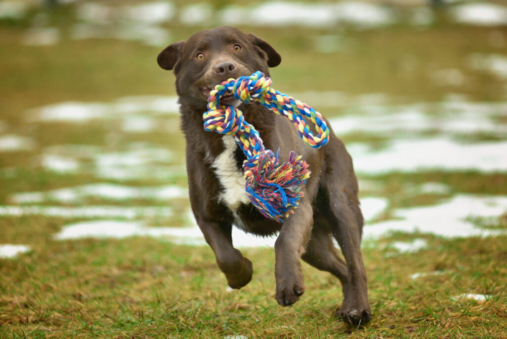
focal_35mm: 200
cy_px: 170
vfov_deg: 6.9
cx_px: 254
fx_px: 2818
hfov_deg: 10.3
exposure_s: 1/1250
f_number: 3.5
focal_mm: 200
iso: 800
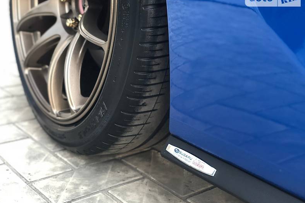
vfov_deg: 24.6
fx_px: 466
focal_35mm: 55
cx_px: 152
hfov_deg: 36.3
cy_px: 102
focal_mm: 6
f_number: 2.4
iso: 160
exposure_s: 1/25
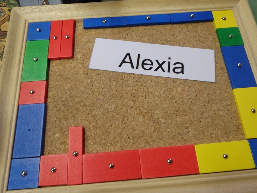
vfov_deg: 48.2
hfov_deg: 61.7
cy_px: 95
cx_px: 130
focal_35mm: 29
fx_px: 215
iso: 320
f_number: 3.9
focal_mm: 5
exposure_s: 1/30
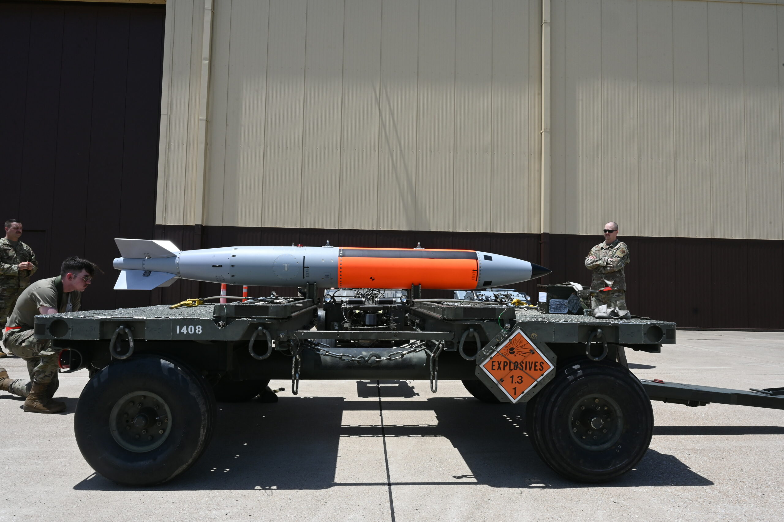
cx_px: 392
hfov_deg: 73.8
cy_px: 261
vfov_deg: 53.1
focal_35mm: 24
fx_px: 522
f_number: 22
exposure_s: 1/200
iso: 500
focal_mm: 24
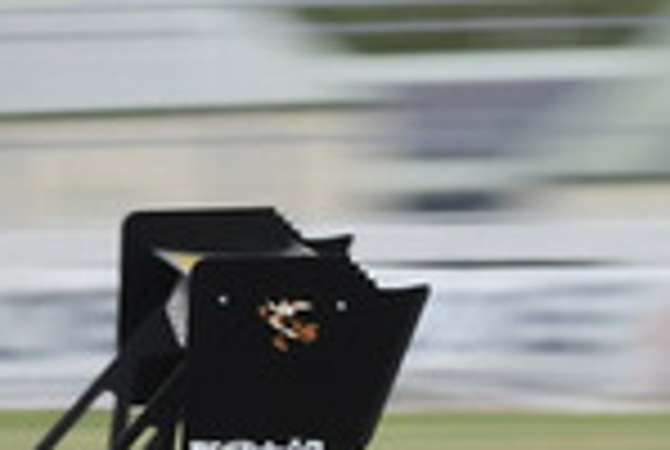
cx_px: -1034
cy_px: 540
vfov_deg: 0.9
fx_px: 29968
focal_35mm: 1607
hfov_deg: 1.3
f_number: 11
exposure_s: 1/200
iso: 400
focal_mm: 200
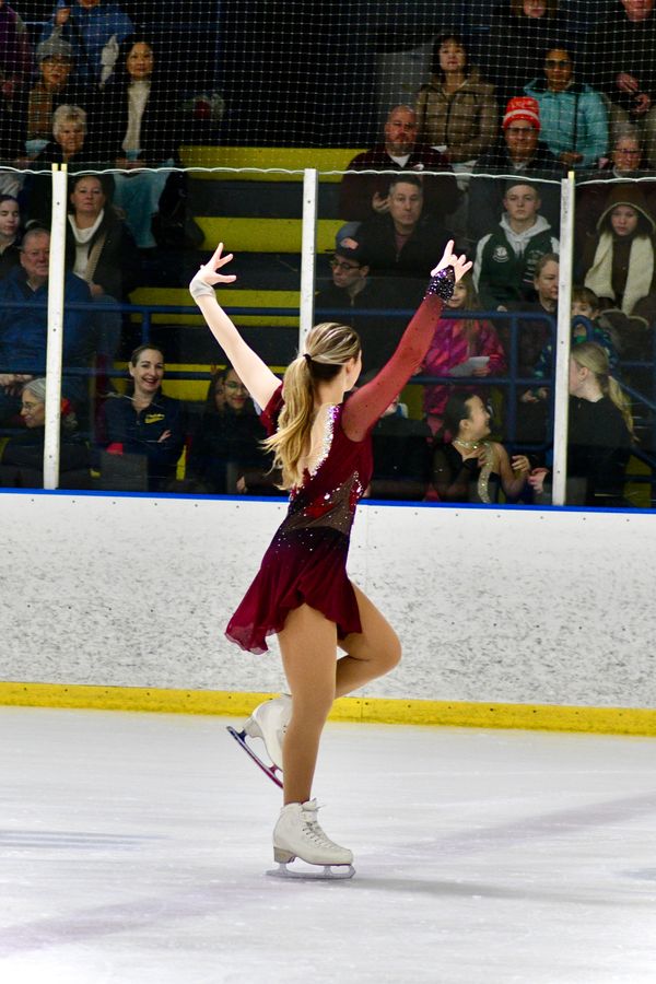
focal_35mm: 150
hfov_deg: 9.1
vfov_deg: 13.7
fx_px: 4100
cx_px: 328
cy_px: 492
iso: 1600
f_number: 4
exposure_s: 1/400
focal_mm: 100
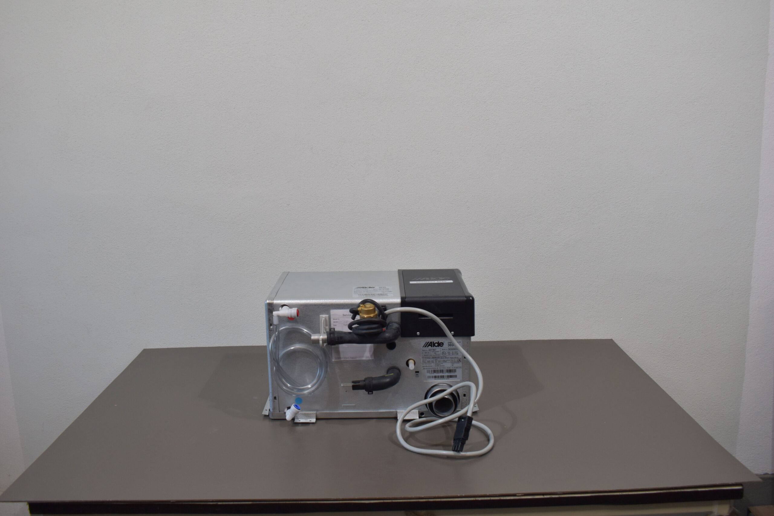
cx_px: 387
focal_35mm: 33
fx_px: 709
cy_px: 258
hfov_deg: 57.2
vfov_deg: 40.0
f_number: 5.6
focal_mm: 22
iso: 320
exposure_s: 1/125
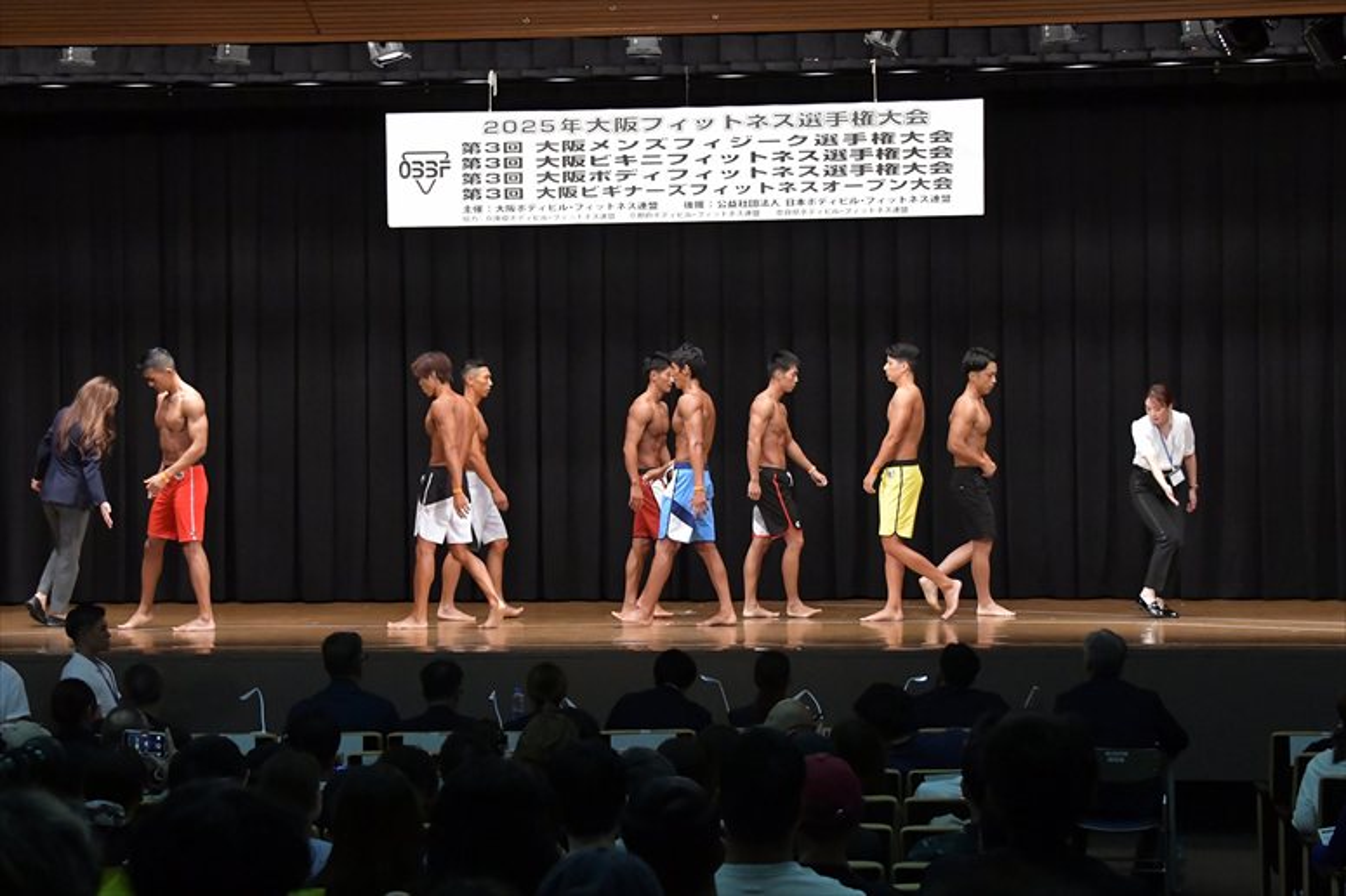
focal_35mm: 82
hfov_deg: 24.8
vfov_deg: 16.6
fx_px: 3064
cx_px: 673
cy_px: 448
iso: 6400
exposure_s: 1/400
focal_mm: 55
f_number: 5.6
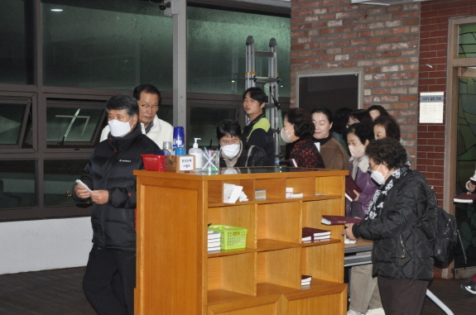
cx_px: 292
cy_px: 186
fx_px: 937
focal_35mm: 71
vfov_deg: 19.1
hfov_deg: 28.4
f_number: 4.2
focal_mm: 34
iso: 800
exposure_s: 1/60
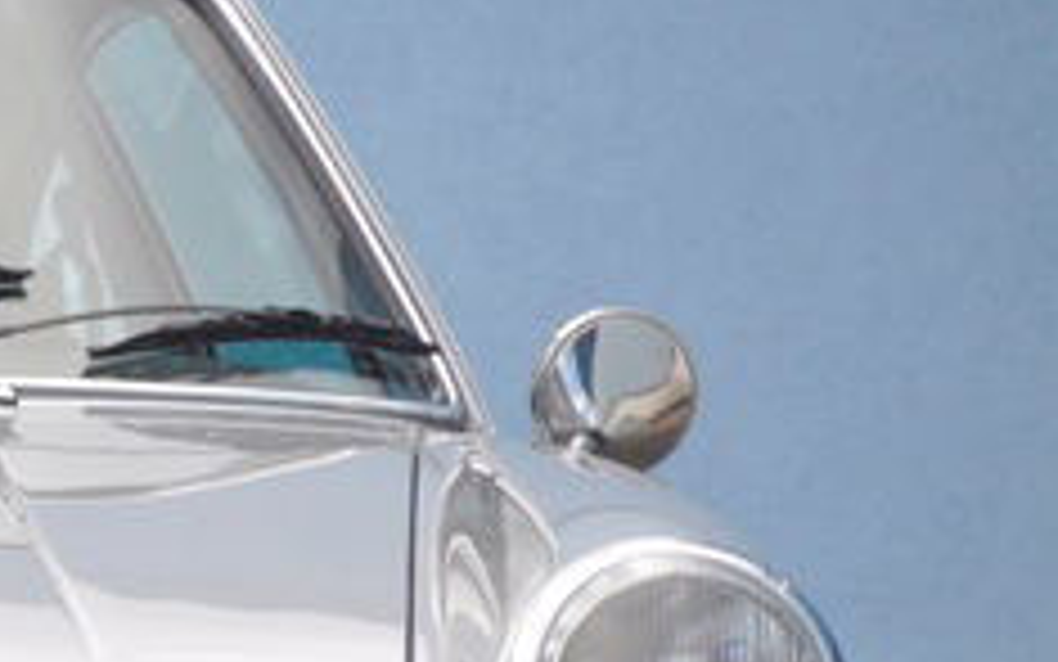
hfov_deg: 2.0
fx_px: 30196
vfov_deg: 1.3
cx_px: -549
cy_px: 847
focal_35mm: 1047
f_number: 6.3
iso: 500
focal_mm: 210
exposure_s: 1/250
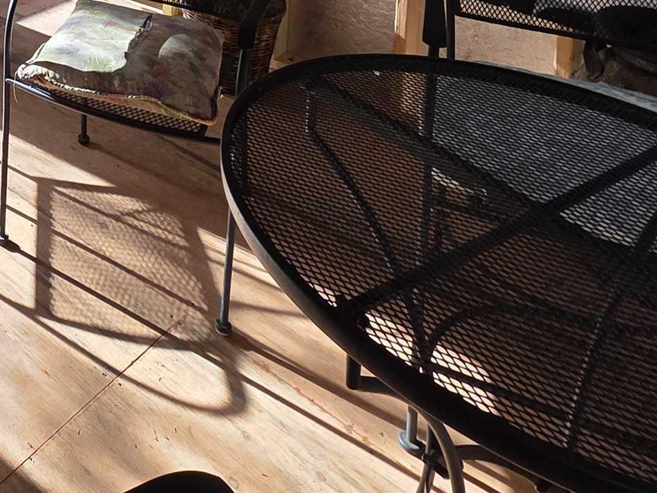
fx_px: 797
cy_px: -286
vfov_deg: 24.6
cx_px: -76
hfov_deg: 37.2
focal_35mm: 42
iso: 25
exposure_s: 1/120
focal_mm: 2.2
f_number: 1.9
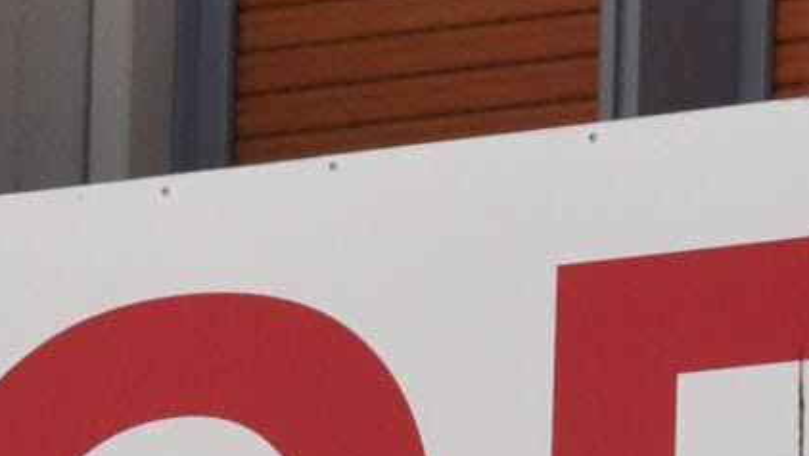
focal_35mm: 1143
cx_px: -466
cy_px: 1137
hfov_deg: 1.9
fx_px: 24535
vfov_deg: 1.1
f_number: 16
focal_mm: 180
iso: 400
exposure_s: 1/250
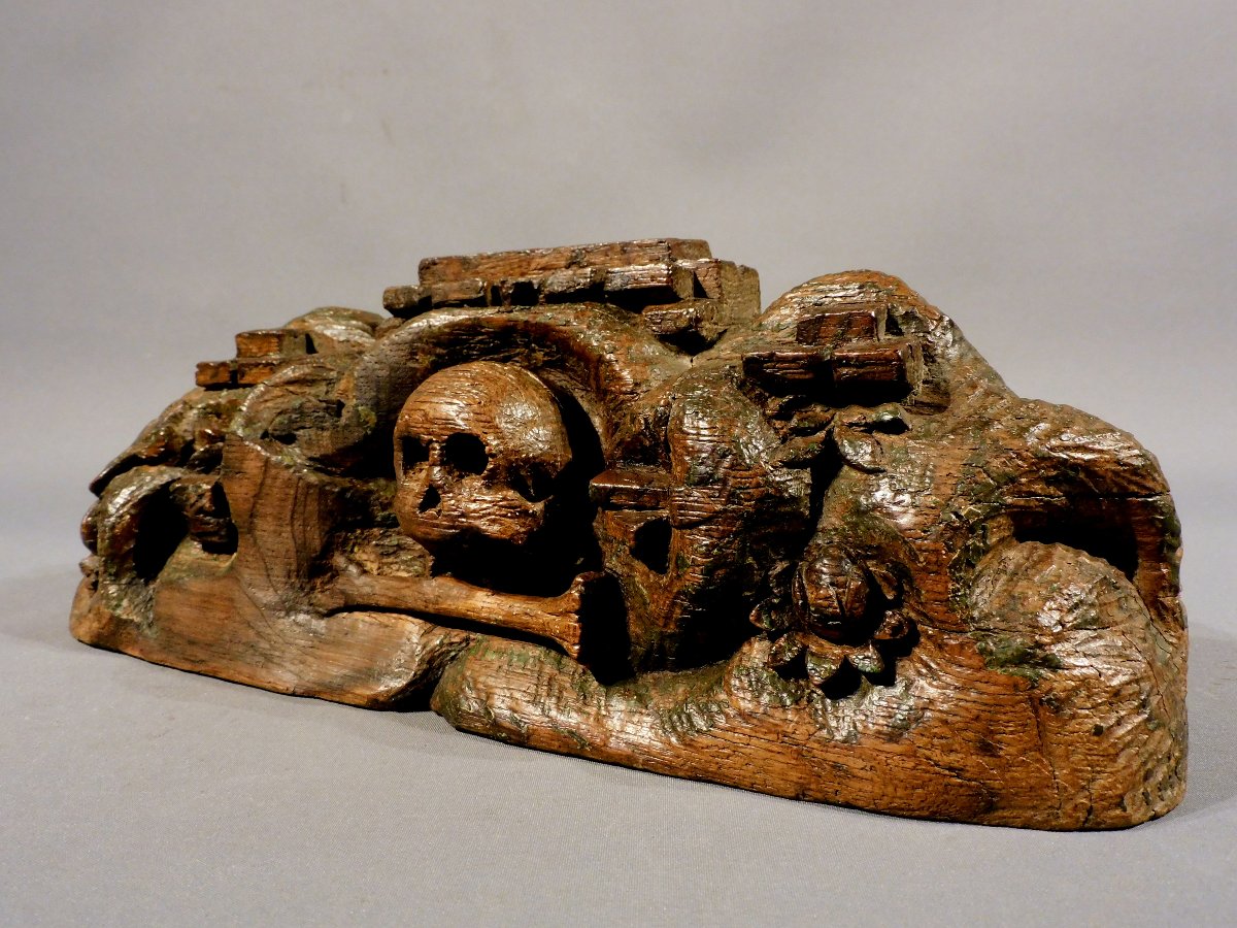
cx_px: 618
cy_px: 464
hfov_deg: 60.0
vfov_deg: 46.8
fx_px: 1072
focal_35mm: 30
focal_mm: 5.4
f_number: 3.5
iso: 400
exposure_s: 1/25
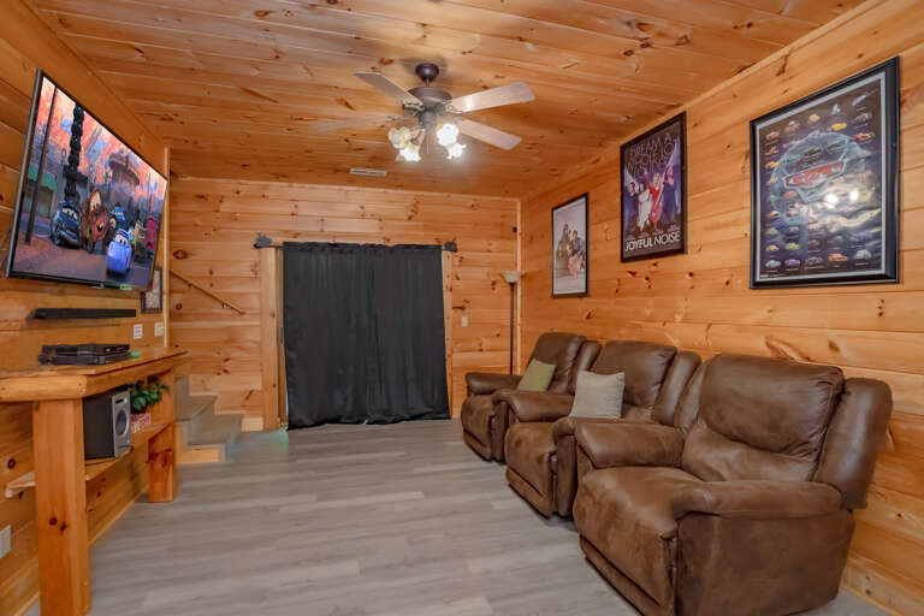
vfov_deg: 73.7
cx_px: 462
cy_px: 308
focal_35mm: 16
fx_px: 411
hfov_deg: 96.7
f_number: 6.3
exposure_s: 1/60
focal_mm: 16
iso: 2000
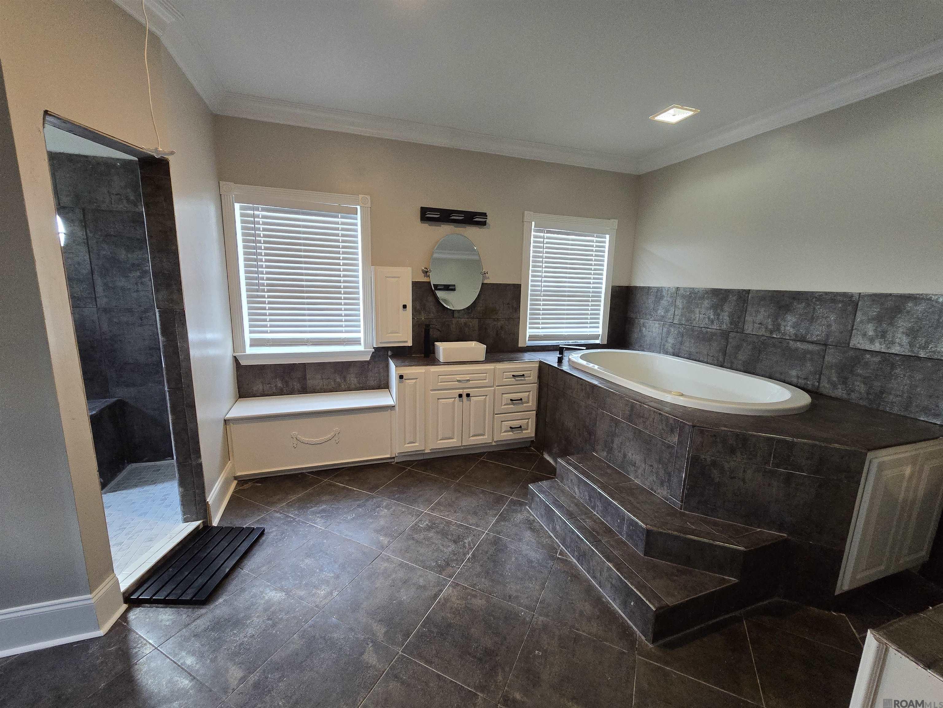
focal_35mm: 13
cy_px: 354
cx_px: 472
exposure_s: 1/60
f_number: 2.2
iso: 400
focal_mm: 2.2
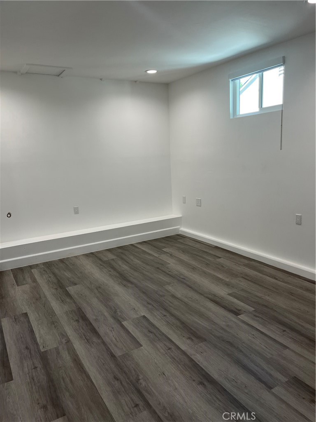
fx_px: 316
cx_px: 158
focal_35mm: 26
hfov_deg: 53.1
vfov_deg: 67.3
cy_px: 211
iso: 80
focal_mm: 5.1
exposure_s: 1/120
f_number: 1.6
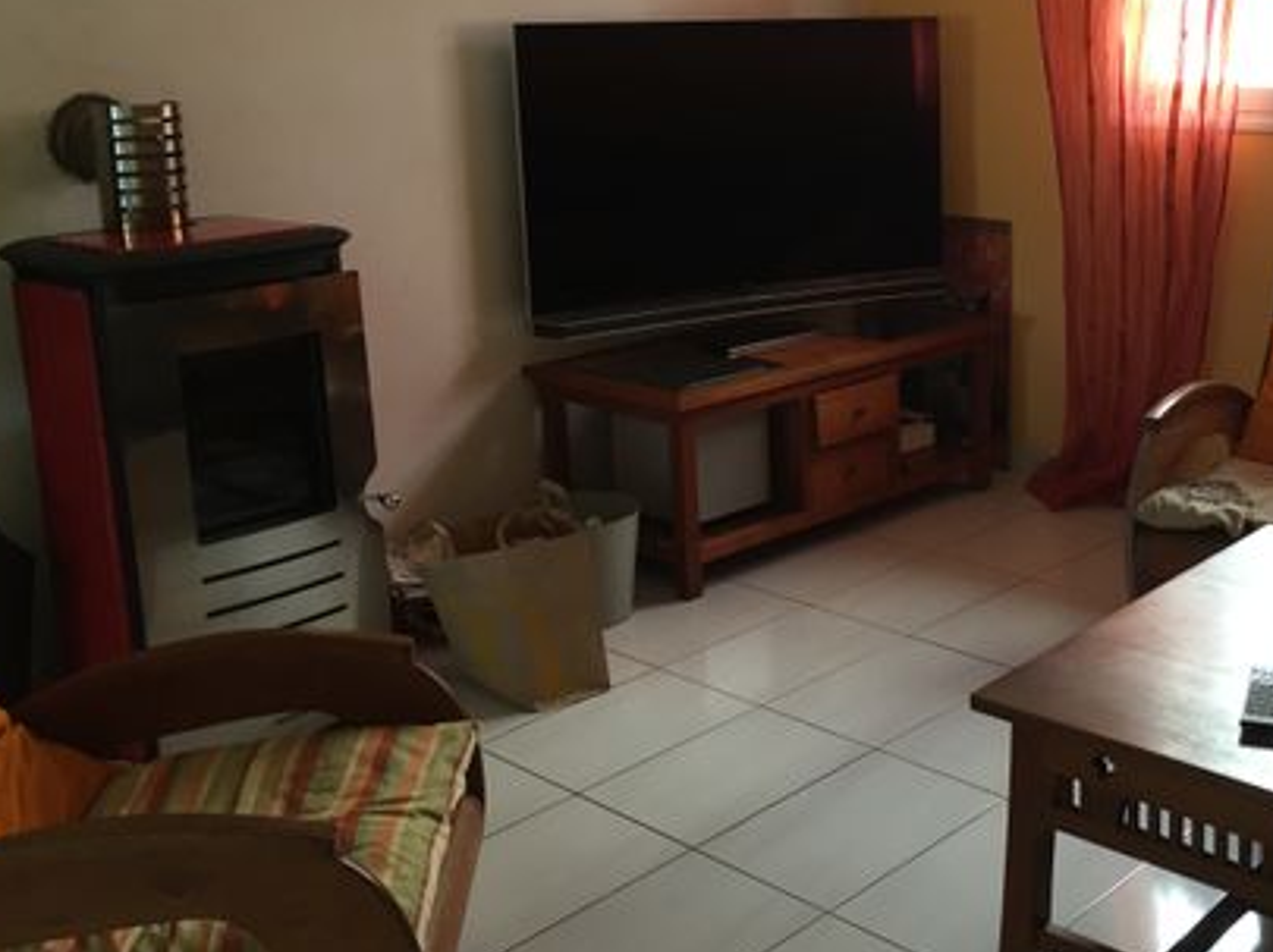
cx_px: 899
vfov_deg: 33.2
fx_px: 1580
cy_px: 314
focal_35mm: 43
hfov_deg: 43.0
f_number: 2.2
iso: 100
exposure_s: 1/33
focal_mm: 4.15
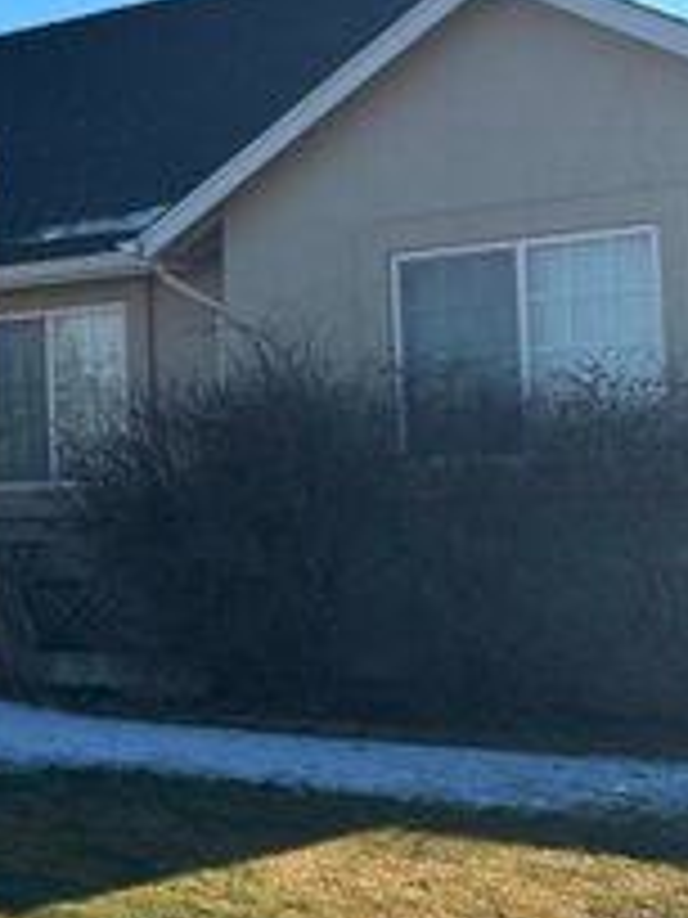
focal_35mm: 85
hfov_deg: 16.1
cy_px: 331
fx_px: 2253
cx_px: -301
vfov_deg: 22.9
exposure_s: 1/3571
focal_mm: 5.7
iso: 50
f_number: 1.5
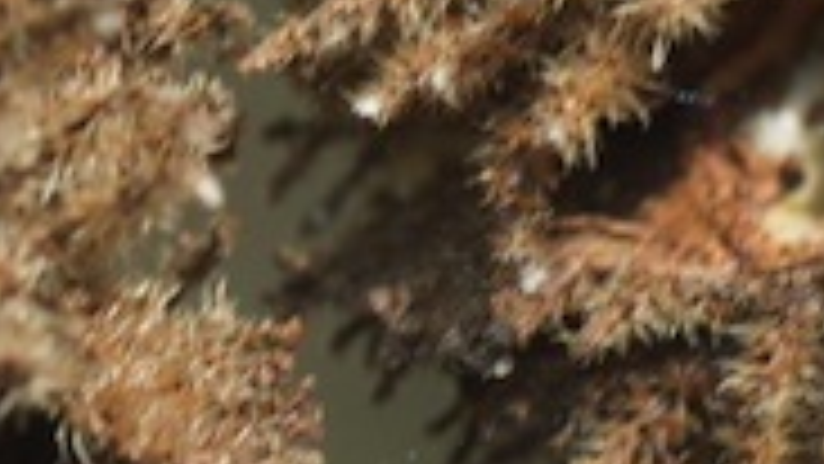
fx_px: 16892
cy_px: 223
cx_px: 135
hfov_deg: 2.8
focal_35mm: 773
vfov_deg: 1.6
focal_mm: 90
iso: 250
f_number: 11
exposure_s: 1/125
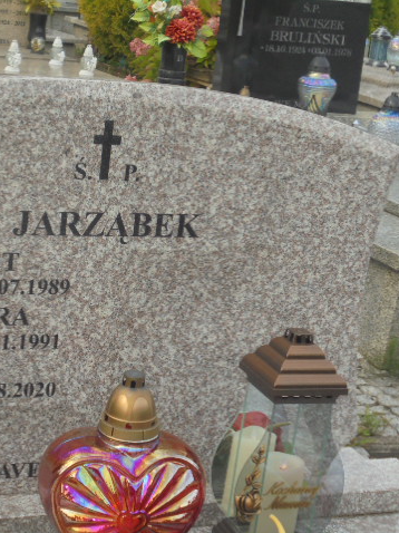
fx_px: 1154
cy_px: 266
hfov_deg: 19.5
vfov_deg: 26.0
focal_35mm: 75
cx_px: 101
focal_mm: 10.1
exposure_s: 1/200
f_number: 5.2
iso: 100
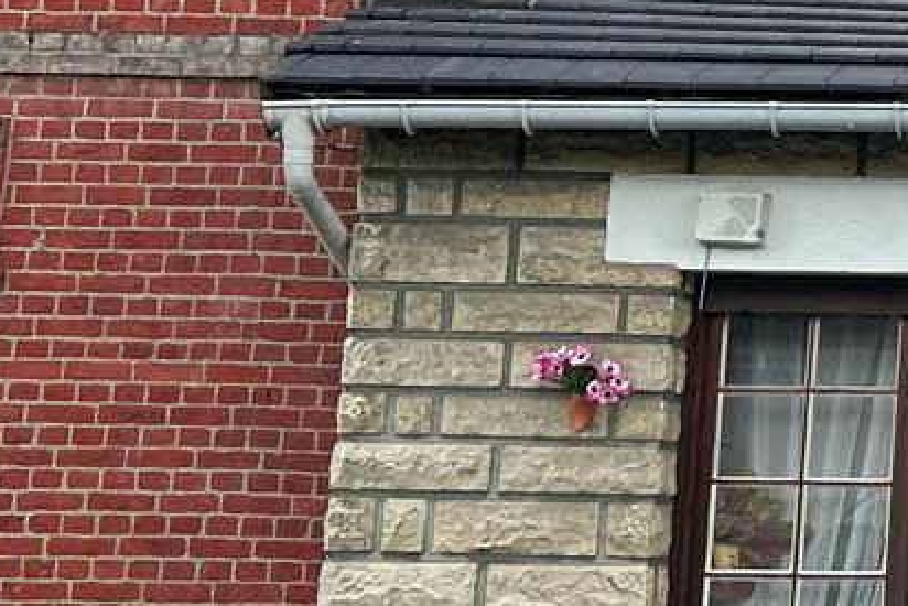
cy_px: -62
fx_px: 3179
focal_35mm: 126
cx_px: 1704
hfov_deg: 14.1
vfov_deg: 10.8
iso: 50
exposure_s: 1/2571
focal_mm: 5.7
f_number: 1.5
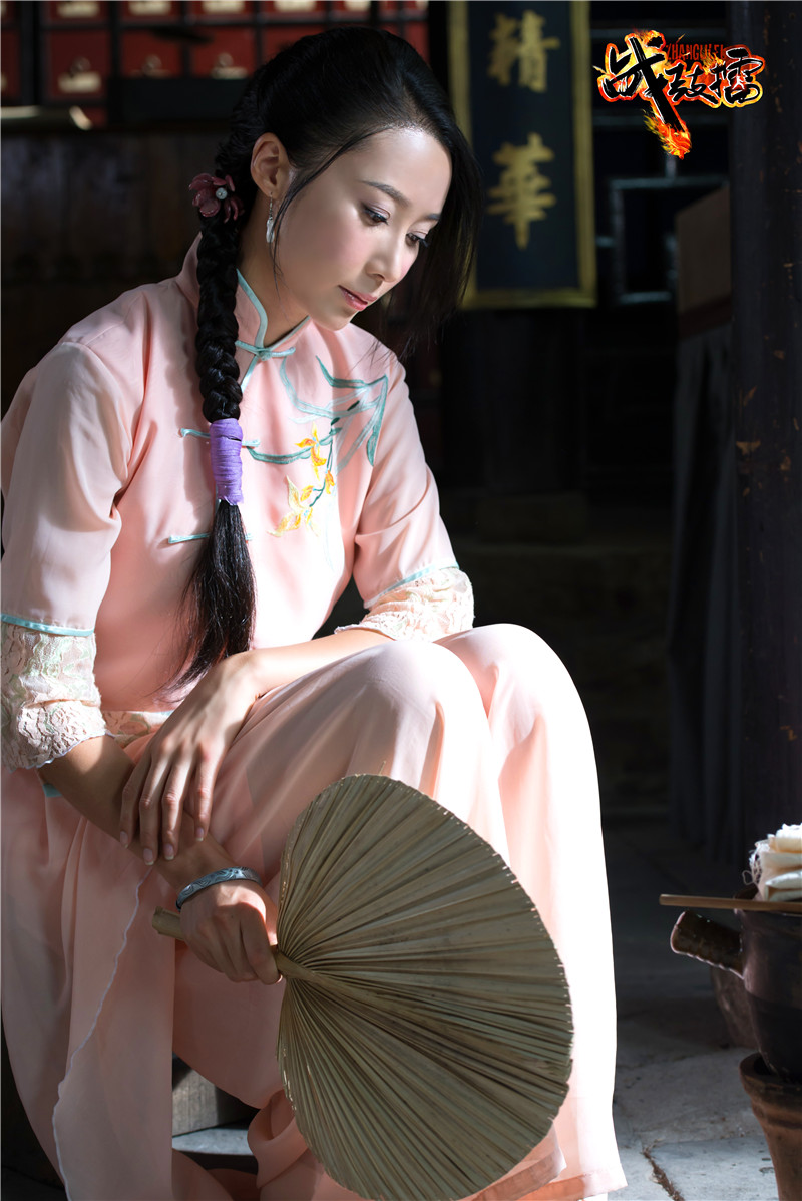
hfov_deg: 19.5
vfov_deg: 28.8
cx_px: 401
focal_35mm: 70
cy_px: 600
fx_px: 2336
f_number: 5.6
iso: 800
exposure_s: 1/160
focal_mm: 70
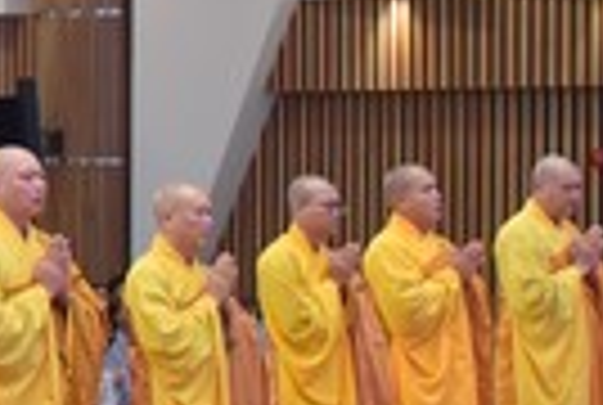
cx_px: -657
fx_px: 1947
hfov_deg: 14.3
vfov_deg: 11.9
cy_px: 117
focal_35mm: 116
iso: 1000
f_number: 5.6
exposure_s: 1/125
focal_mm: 24
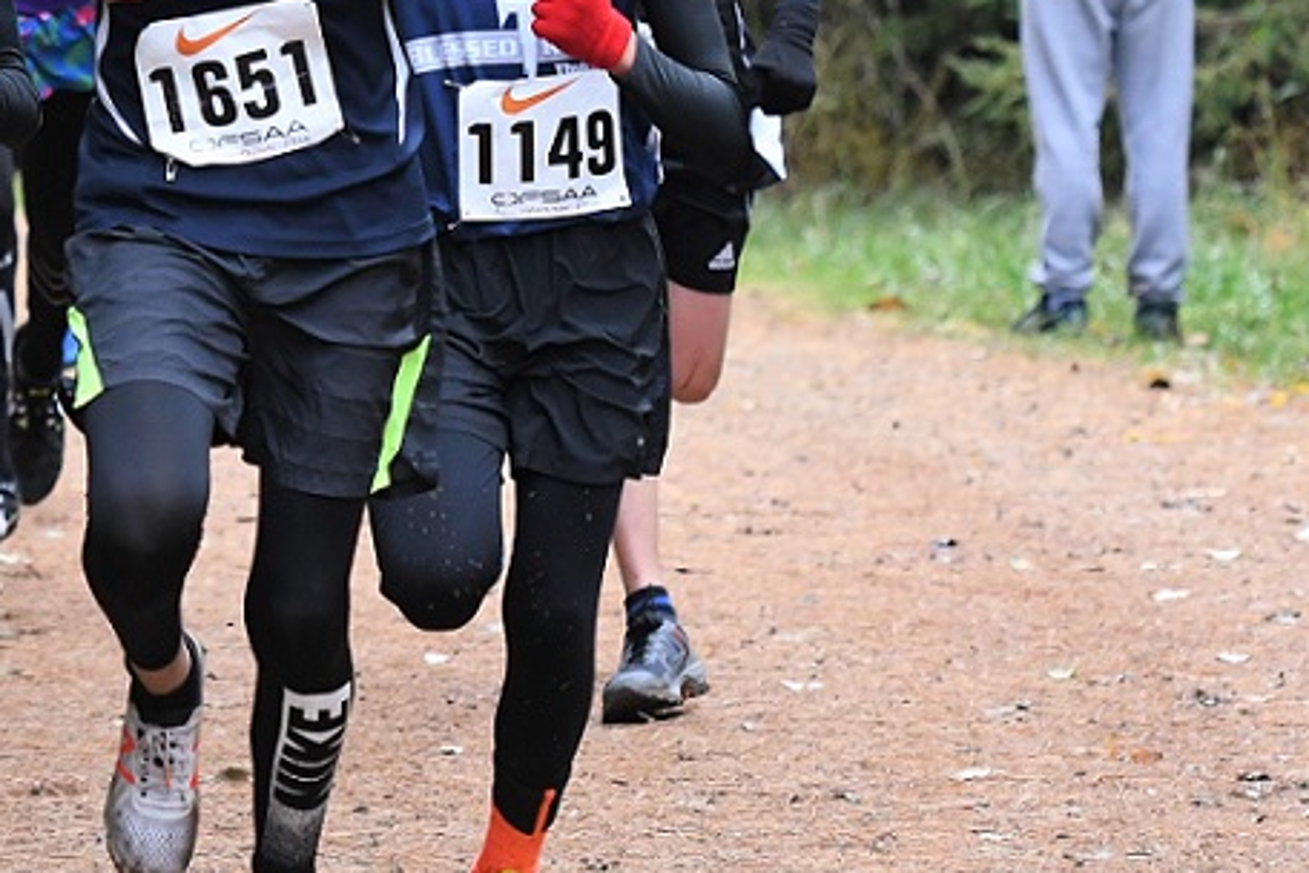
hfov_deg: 6.0
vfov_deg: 4.0
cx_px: 112
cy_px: 218
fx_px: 12398
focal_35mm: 341
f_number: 4
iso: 1800
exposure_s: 1/1000
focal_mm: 110
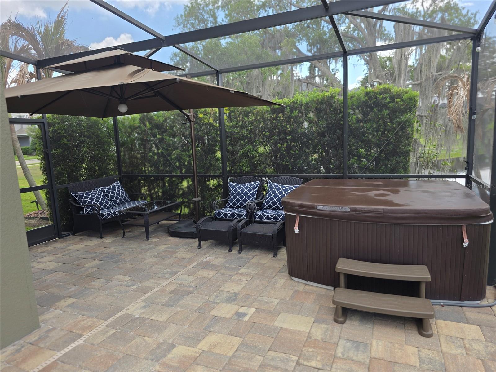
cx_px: 248
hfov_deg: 73.9
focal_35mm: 23
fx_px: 330
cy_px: 186
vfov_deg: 58.9
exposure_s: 1/359
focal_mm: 6.3
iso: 32
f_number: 1.7
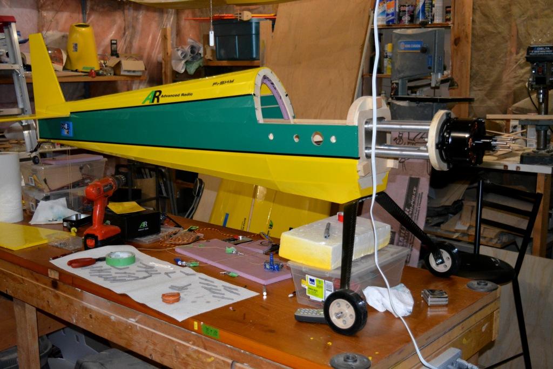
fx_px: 668
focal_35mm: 44
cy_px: 184
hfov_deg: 45.0
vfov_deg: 30.9
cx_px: 276
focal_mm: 29
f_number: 4.2
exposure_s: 1/60
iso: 2800
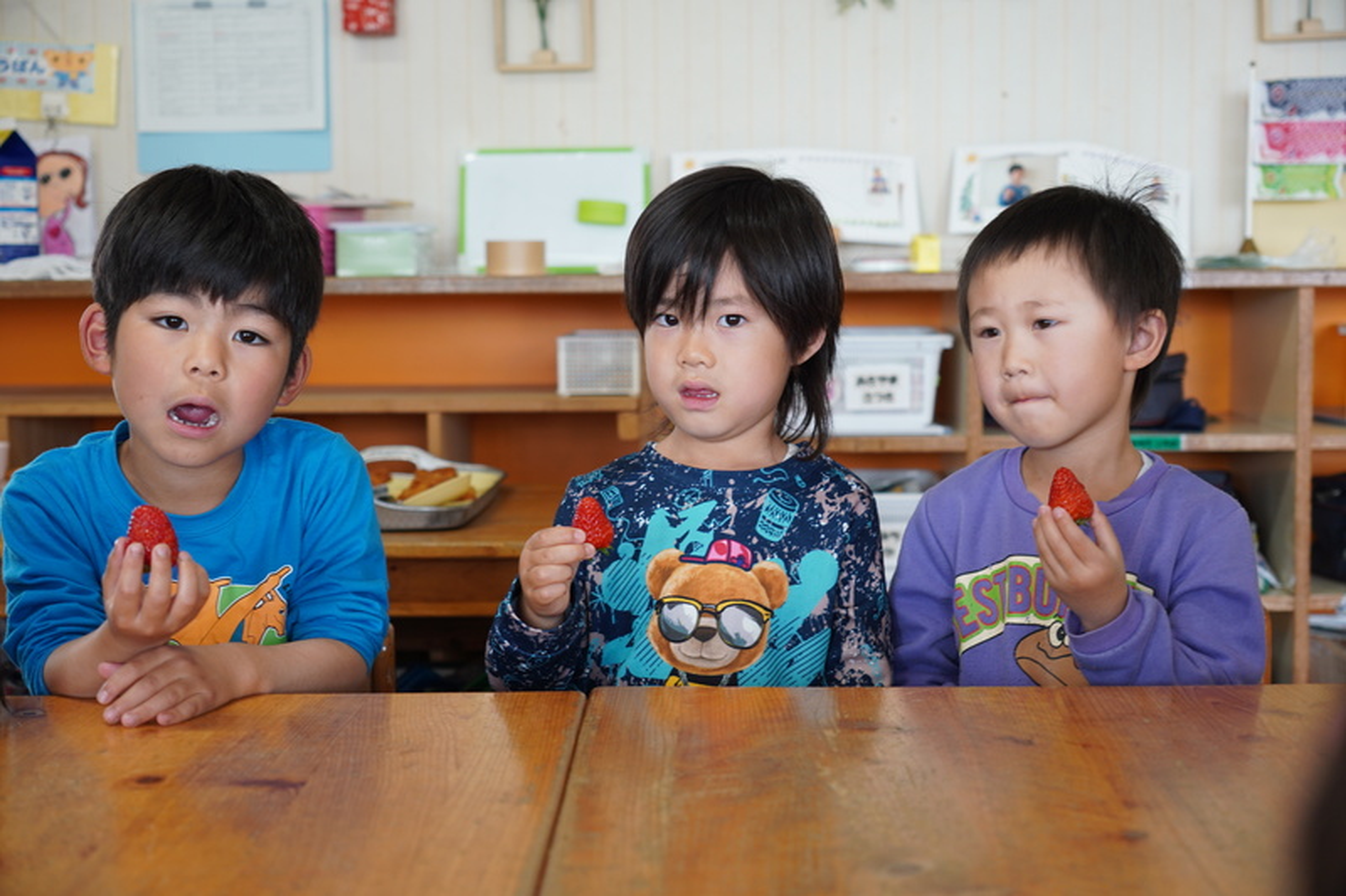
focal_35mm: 56
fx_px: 2075
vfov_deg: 24.4
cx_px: 673
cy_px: 448
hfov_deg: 35.9
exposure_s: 1/60
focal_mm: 37
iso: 160
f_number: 2.8
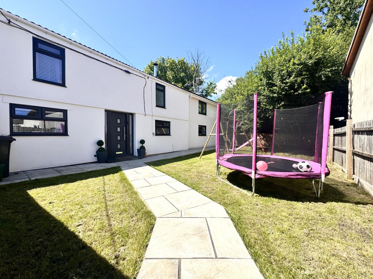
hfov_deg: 102.1
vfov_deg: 85.7
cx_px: 186
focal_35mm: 14
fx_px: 151
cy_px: 140
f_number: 2.2
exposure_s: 1/1178
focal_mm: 2.22
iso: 40
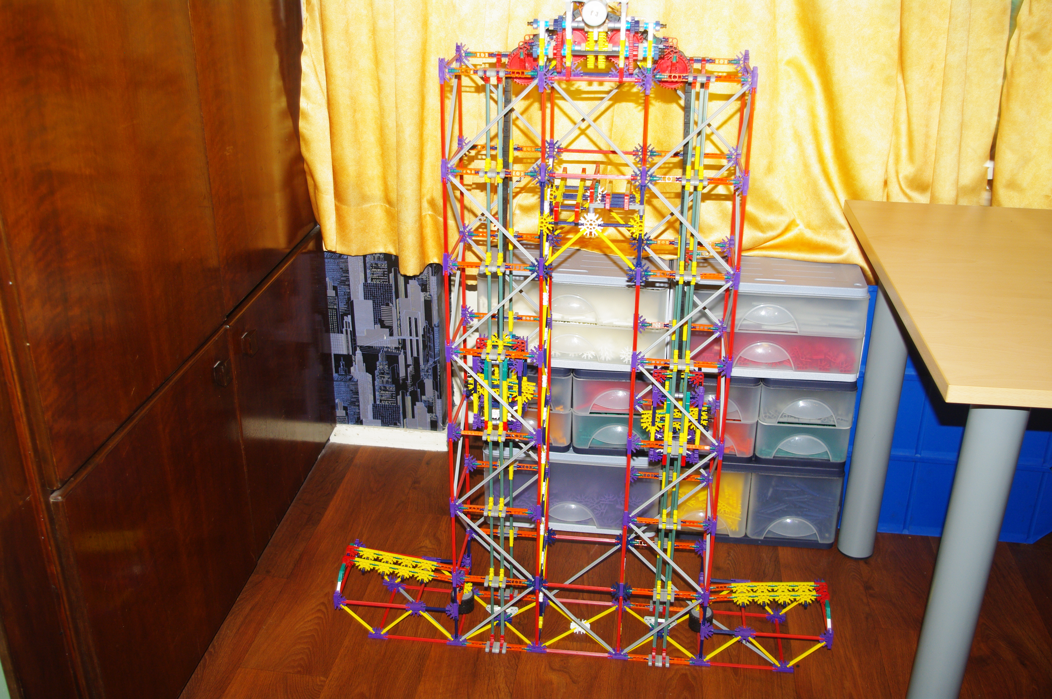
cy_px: 350
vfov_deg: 38.1
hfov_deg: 54.9
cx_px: 526
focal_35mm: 35
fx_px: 1013
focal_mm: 23.13
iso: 400
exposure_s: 1/45
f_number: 4
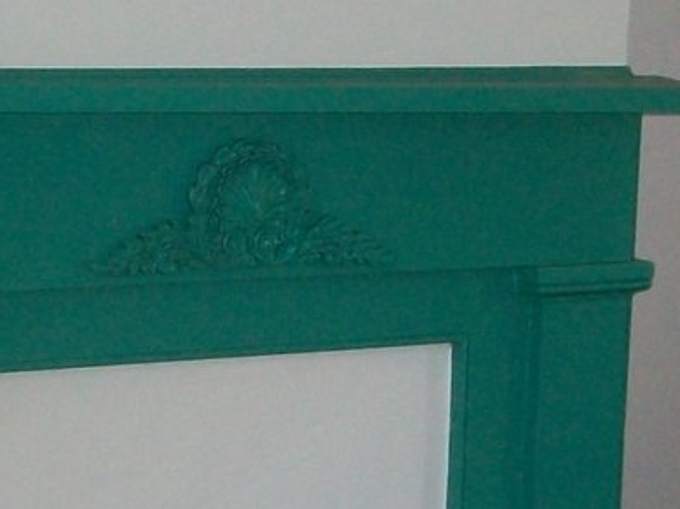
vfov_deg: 11.2
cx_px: 409
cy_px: 205
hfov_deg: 14.9
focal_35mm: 132
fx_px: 2591
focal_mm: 5.7
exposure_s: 1/60
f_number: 2.8
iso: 120
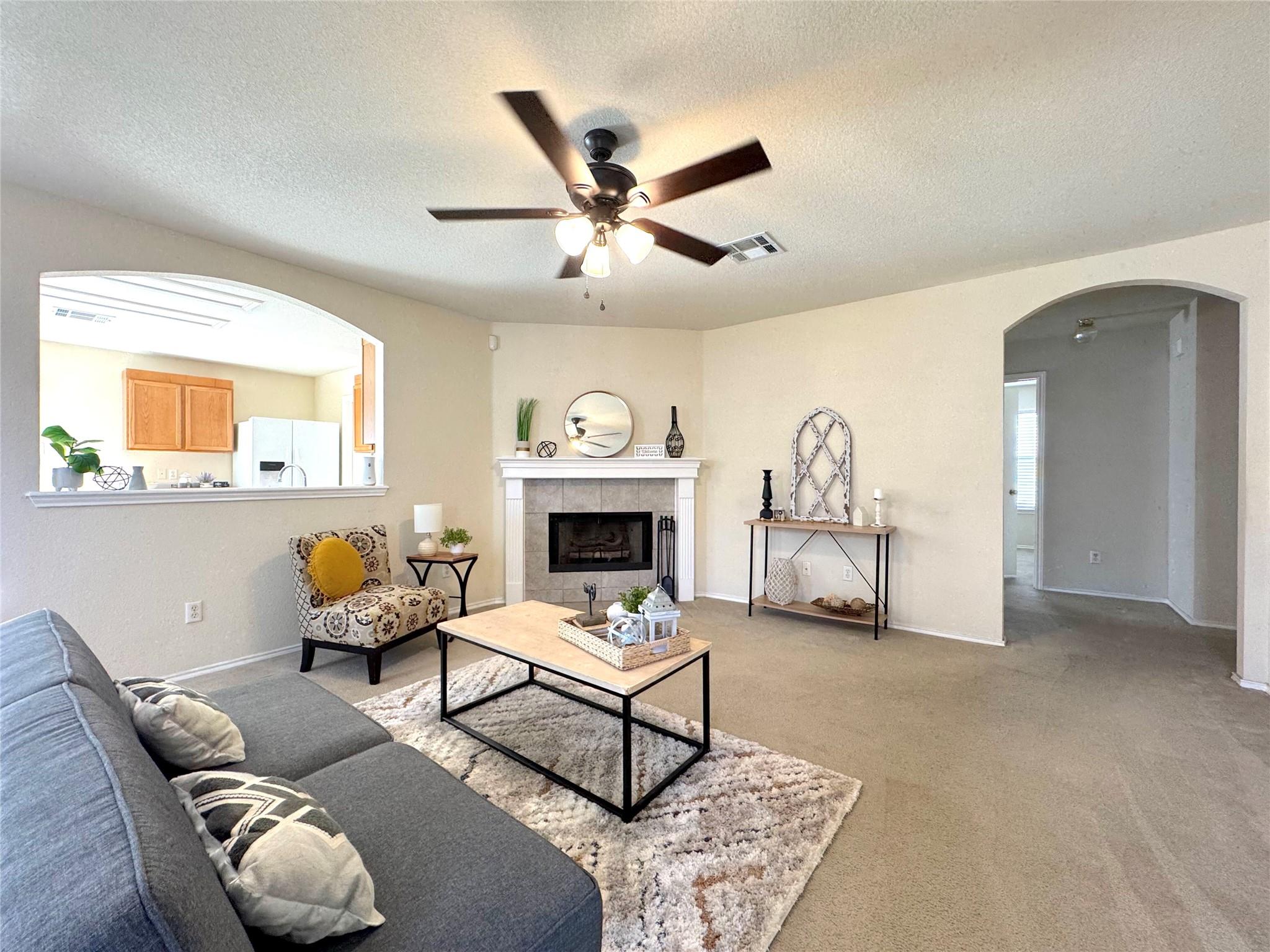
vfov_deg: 85.7
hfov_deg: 102.1
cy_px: 476
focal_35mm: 14
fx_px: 514
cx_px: 635
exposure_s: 1/60
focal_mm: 2.22
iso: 160
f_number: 2.2
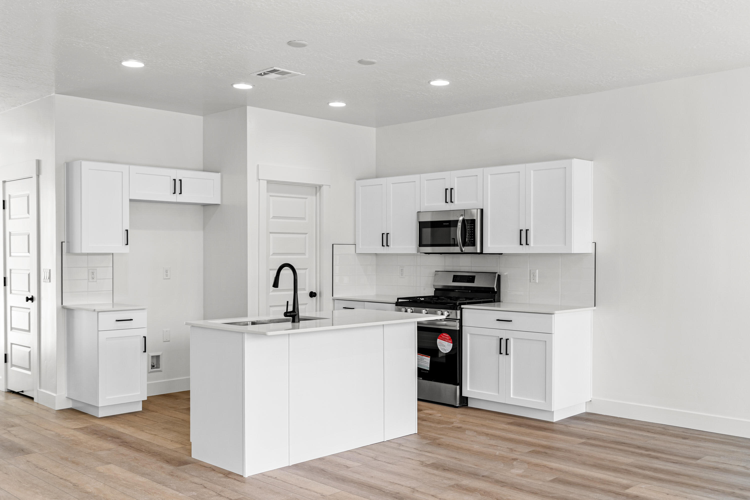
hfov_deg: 54.4
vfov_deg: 37.9
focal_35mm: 35
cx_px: 375
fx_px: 729
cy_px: 250
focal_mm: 35
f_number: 2.8
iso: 100
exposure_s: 1/6
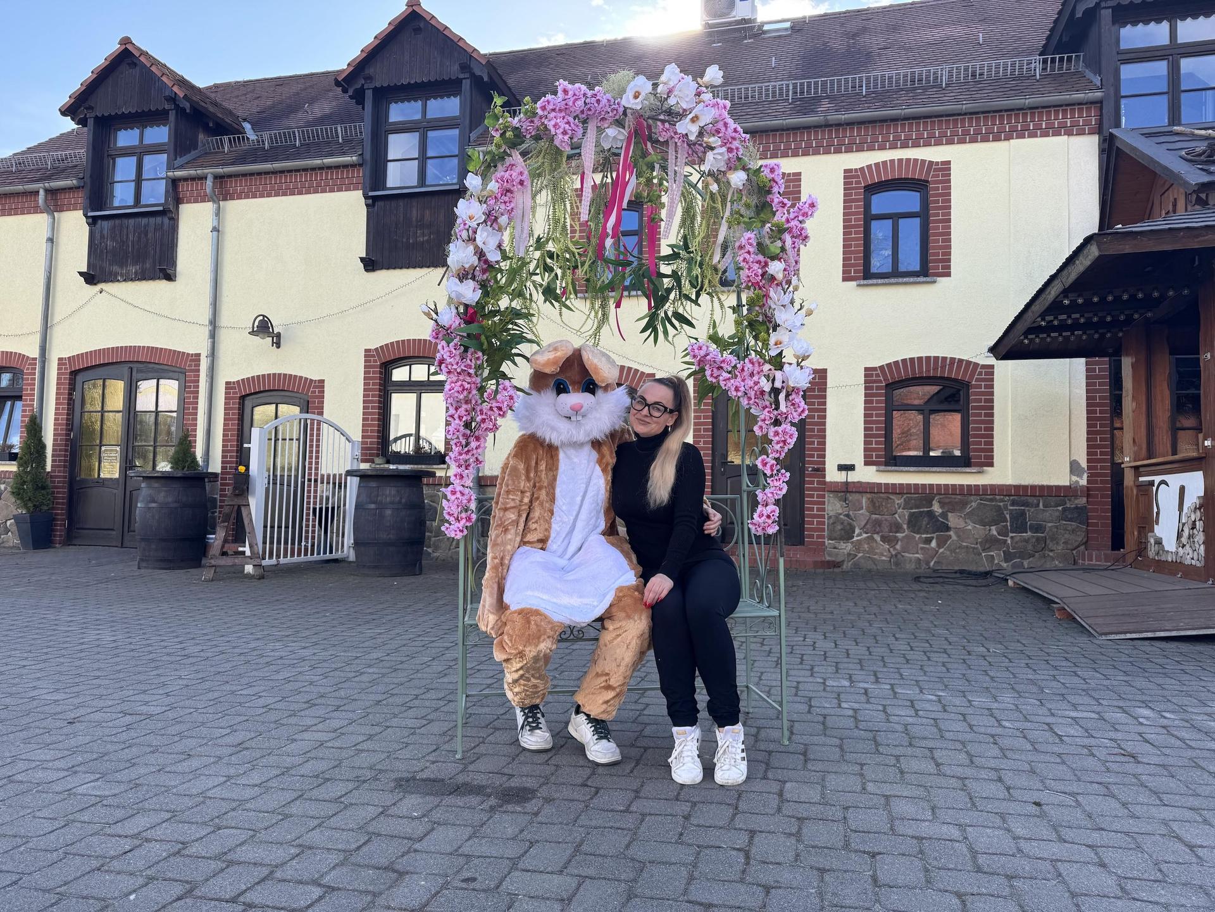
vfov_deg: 56.8
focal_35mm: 24
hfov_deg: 71.6
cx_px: 608
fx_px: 842
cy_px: 456
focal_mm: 6.76
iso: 80
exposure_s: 1/1076
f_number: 1.78
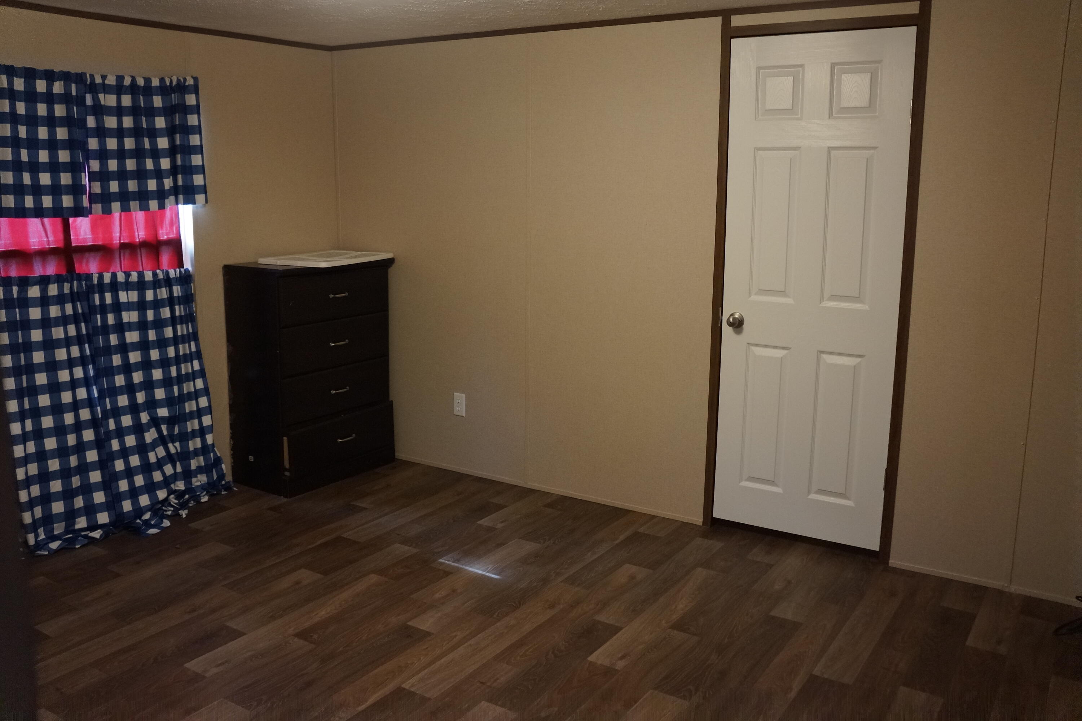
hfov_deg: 61.9
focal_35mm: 30
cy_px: 360
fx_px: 902
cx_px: 541
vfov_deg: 43.6
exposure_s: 1/250
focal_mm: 20
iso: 4000
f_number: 4
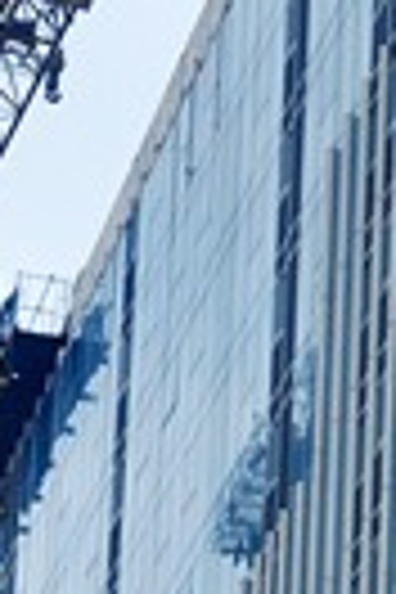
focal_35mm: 327
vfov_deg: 6.2
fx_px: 5402
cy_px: 860
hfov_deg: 4.2
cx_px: 470
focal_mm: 45
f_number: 8
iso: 320
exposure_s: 1/1000
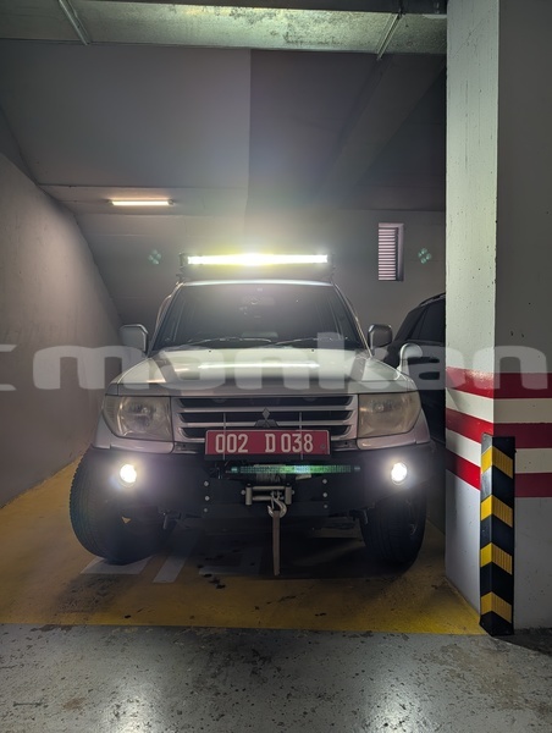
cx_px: 276
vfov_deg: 71.5
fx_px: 509
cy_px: 366
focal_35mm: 24
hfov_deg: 57.0
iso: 23
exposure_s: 1/241
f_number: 1.68
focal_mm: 6.9
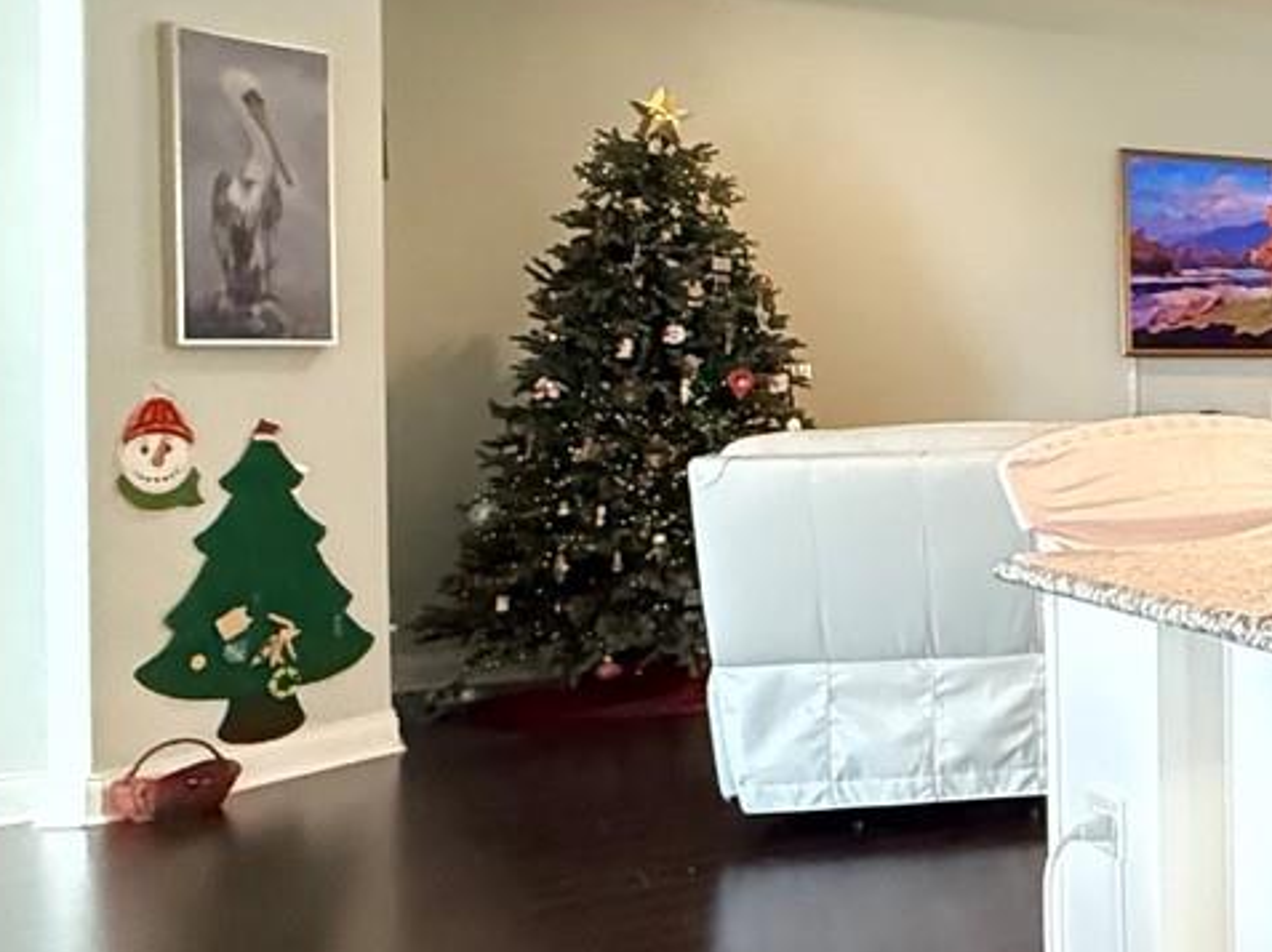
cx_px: 1925
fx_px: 1726
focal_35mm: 47
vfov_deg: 30.7
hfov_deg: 27.4
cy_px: 376
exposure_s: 1/60
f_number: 2.2
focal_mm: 2.22
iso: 1000
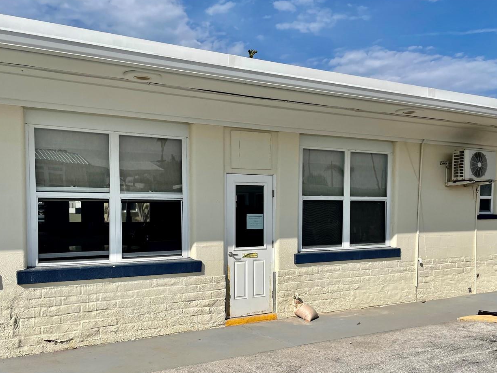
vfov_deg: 41.5
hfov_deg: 54.0
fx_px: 488
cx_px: 248
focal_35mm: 34
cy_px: 232
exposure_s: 1/7299
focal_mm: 4.2
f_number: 1.6
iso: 32
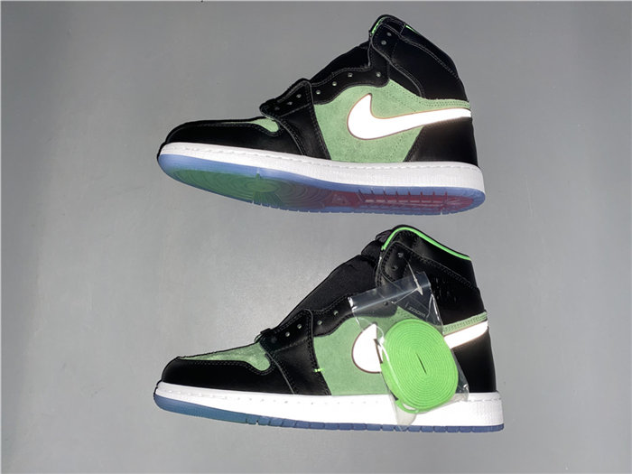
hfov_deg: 67.3
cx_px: 316
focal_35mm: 26
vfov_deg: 53.1
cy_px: 237
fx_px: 475
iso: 40
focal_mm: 4.25
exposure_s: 1/29
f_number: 1.8
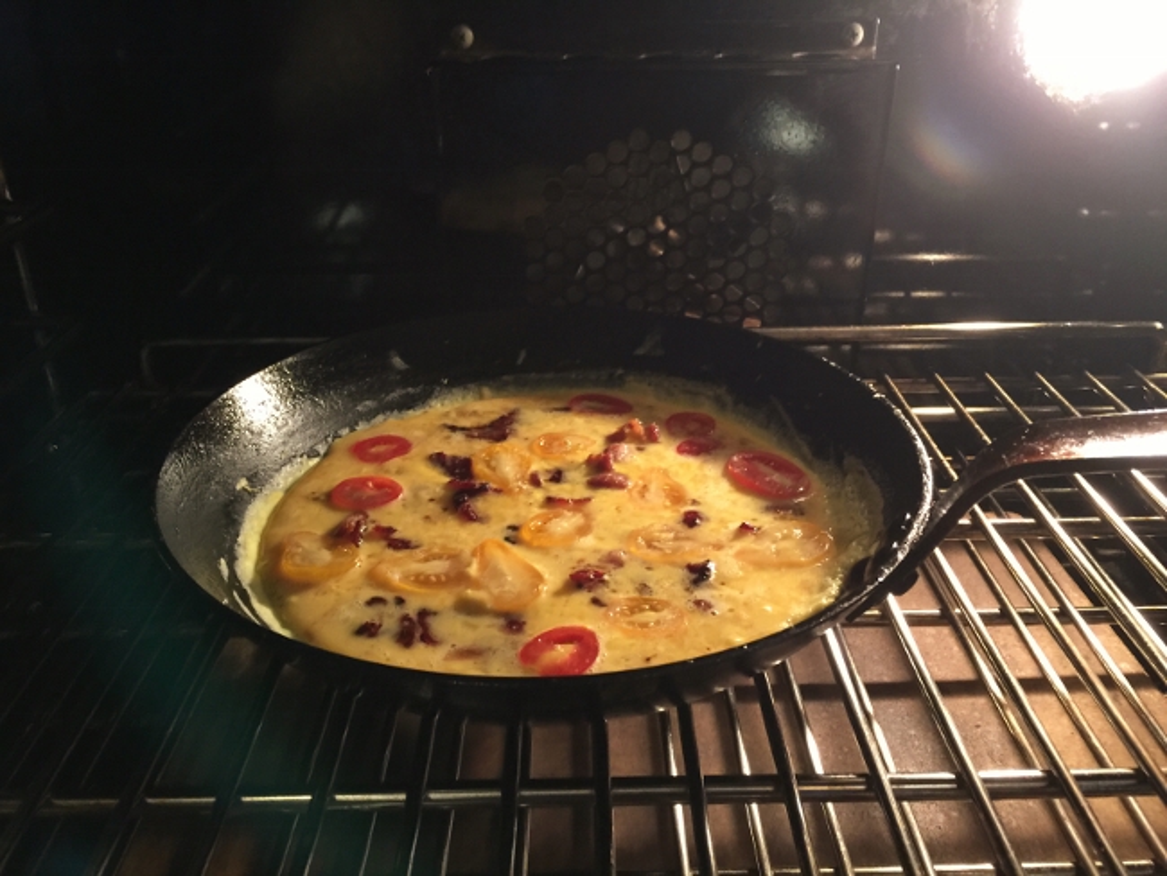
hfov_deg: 61.6
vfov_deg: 48.3
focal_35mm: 29
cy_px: 438
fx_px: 978
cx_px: 584
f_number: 2.2
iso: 100
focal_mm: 4.15
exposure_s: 1/10
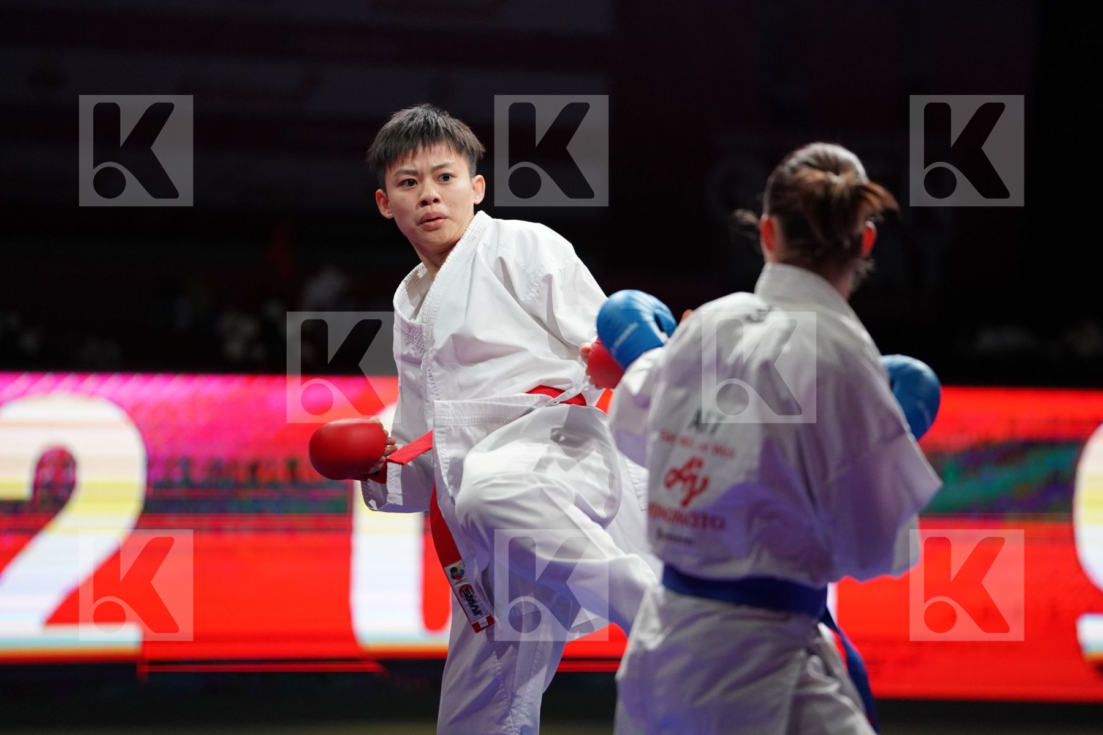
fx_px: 6127
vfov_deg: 6.9
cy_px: 368
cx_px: 552
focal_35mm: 200
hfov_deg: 10.3
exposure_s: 1/1000
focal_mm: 200
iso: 3200
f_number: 2.8
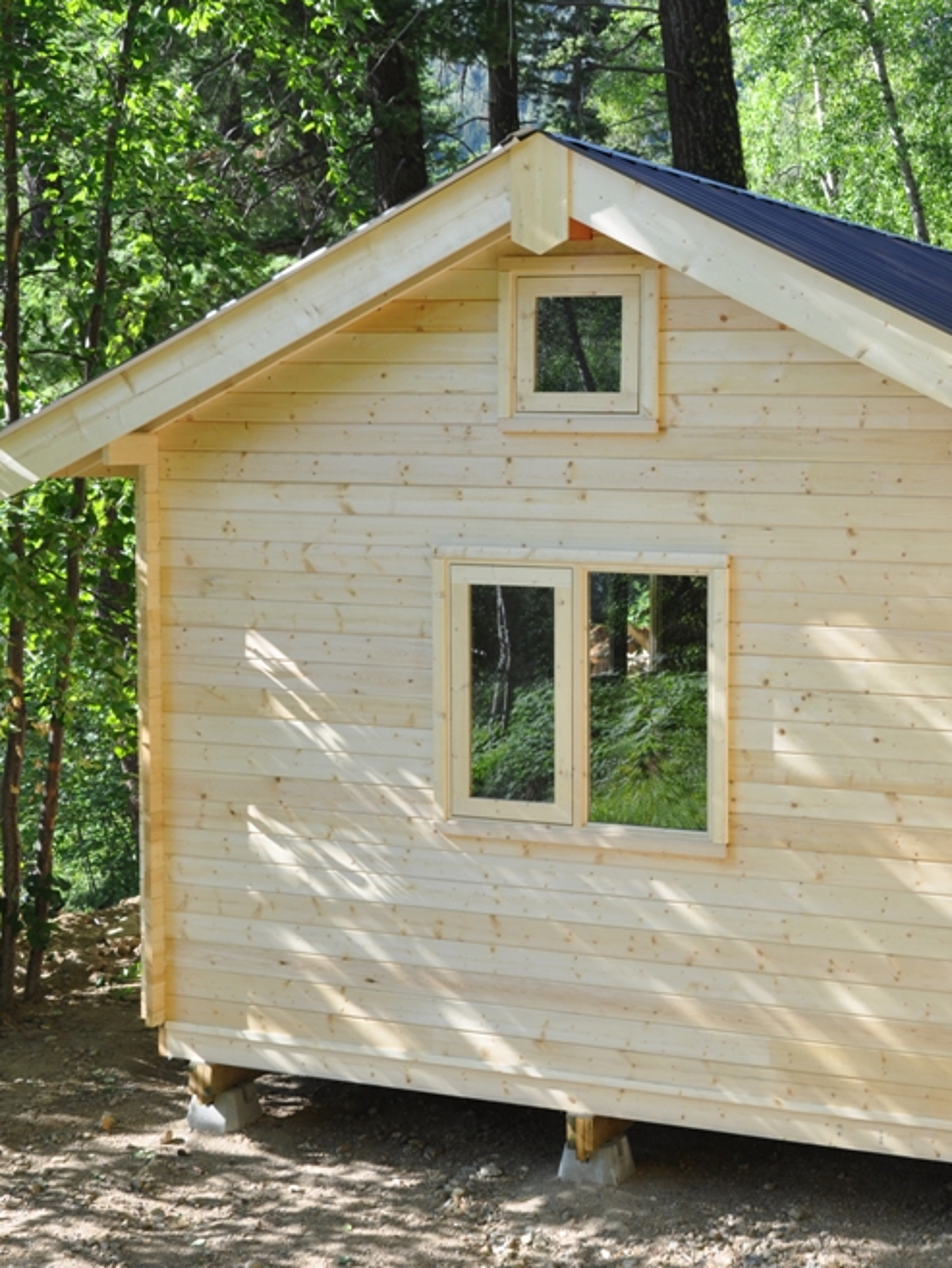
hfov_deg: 25.2
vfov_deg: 33.8
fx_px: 2089
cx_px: 761
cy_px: 631
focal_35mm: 57
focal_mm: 26
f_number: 9
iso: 200
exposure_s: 1/80
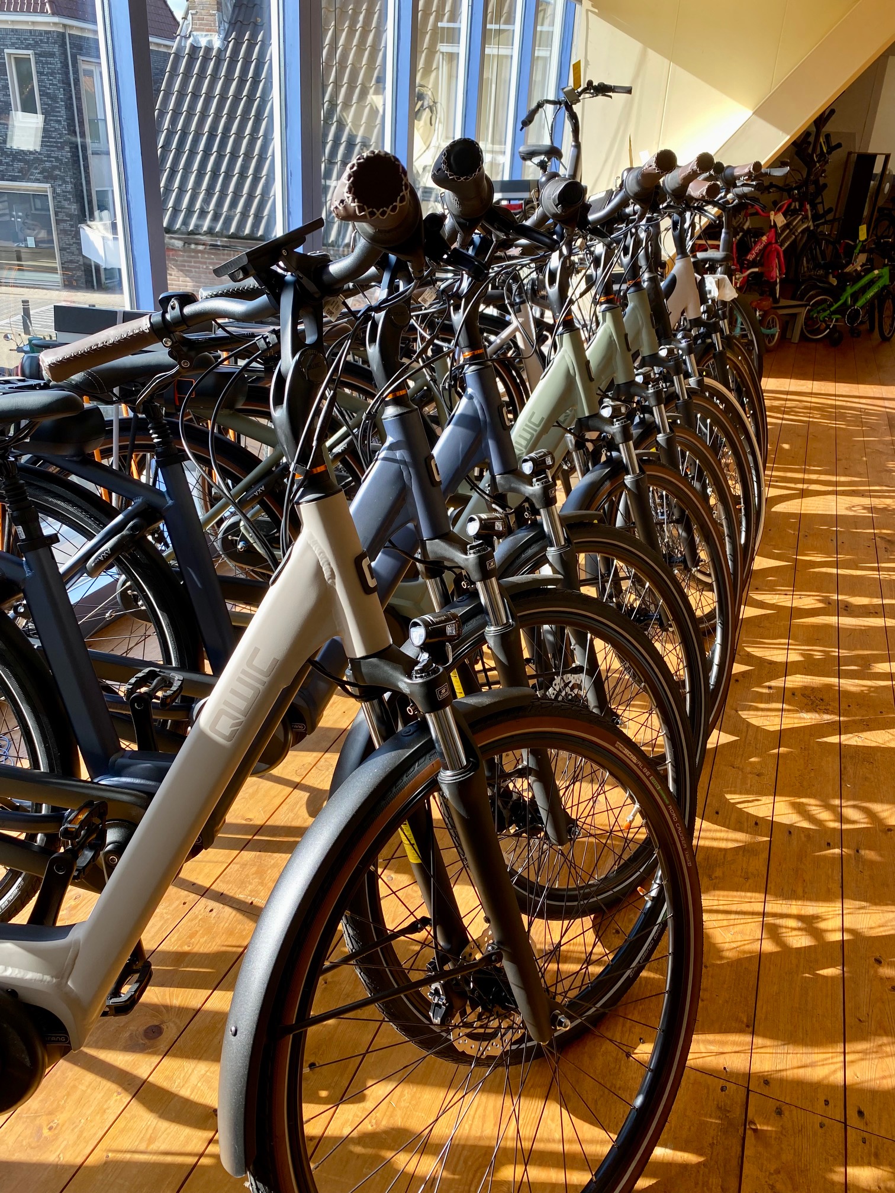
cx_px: 448
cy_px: 596
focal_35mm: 26
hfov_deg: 53.1
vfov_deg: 67.3
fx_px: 896
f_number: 1.8
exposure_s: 1/197
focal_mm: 4.25
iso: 32
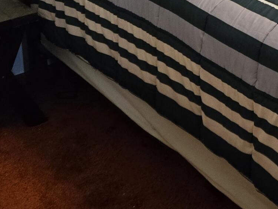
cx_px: 369
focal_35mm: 92
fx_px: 739
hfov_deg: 19.5
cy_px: -127
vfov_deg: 14.7
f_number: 1.8
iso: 160
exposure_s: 1/120
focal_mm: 5.4
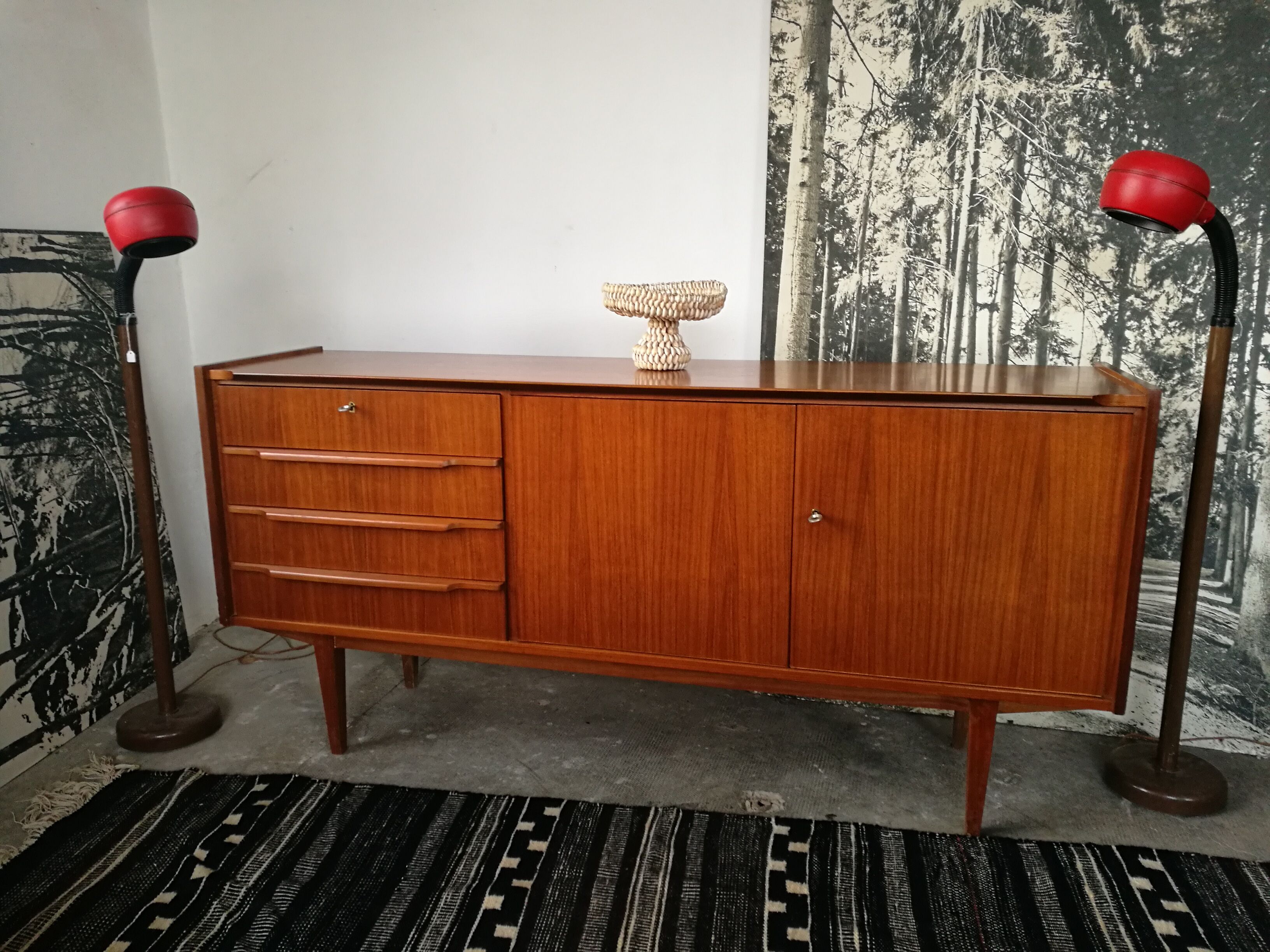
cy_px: 476
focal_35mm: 27
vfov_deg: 51.4
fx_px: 991
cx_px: 635
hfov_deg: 65.3
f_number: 2.2
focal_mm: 4.5
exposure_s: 1/33.3
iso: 200
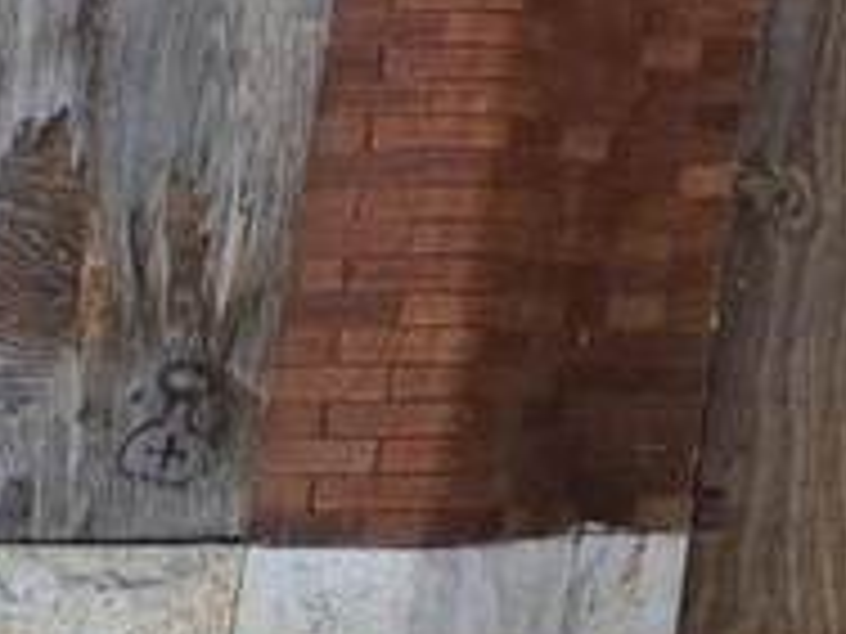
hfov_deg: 10.0
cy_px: -814
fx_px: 3837
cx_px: 2394
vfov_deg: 8.7
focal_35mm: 157
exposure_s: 1/1874
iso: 80
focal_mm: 6.3
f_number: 1.7
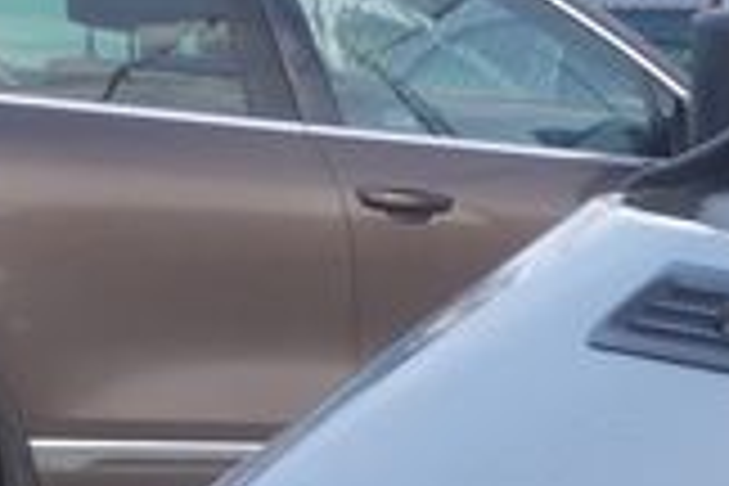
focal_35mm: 208
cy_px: 1022
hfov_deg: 8.3
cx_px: 2228
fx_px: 4212
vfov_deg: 6.4
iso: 125
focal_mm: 10.4
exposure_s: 1/125
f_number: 5.6
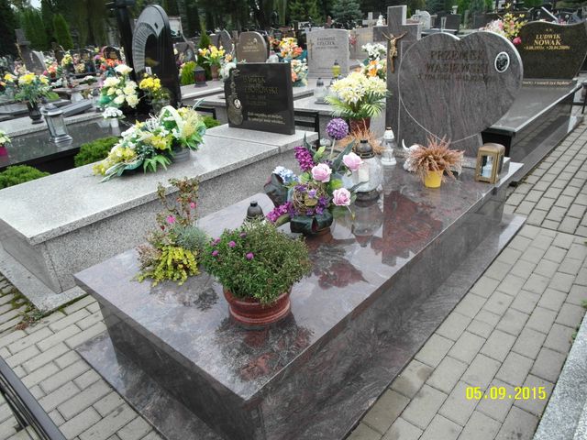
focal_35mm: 24
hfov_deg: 71.6
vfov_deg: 56.8
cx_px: 294
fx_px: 407
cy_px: 220
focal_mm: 5.2
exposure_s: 1/125
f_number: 3.4
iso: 80
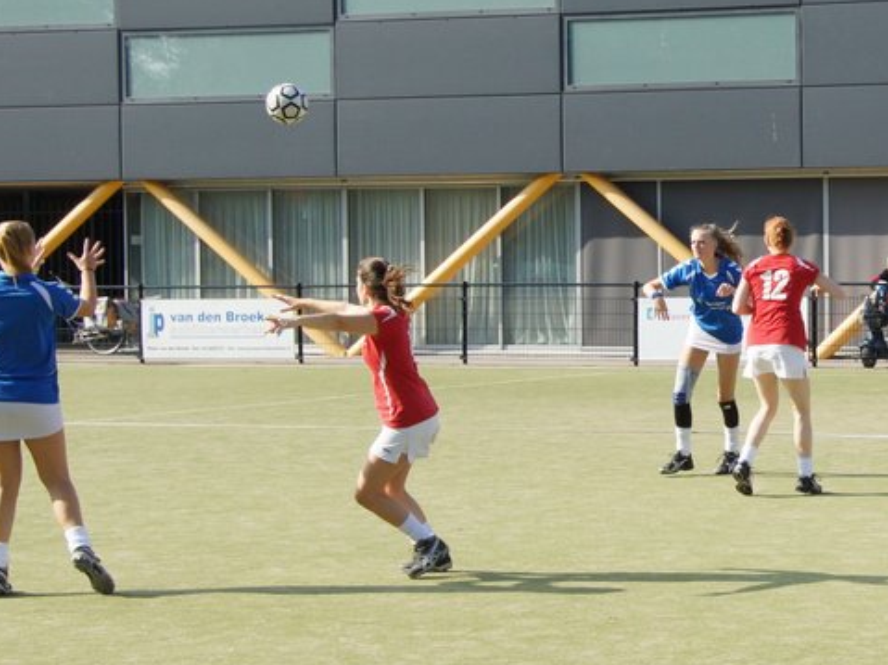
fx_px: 2771
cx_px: 938
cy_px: 236
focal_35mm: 108
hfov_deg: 17.7
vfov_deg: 13.7
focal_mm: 35
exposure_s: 1/500
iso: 400
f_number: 9
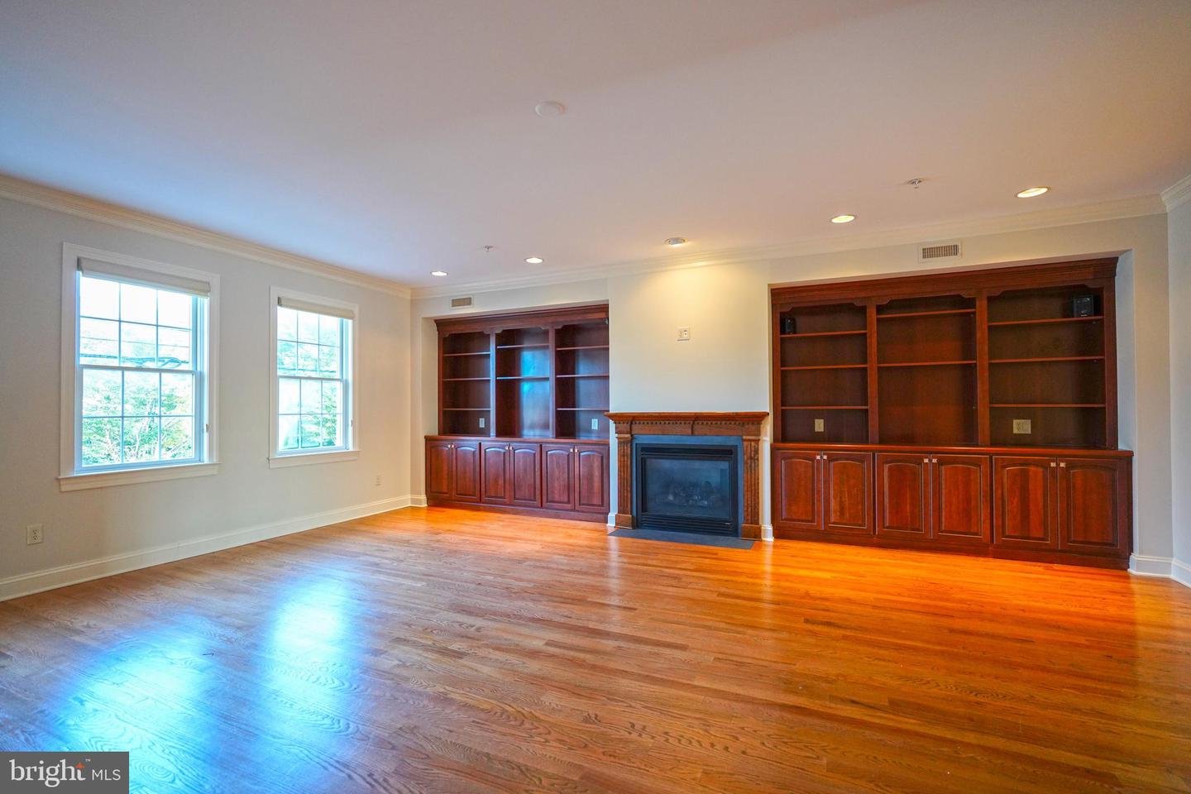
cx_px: 596
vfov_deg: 73.7
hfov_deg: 96.7
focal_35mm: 16
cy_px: 397
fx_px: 529
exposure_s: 1/160
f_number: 3.2
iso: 1600
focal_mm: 16
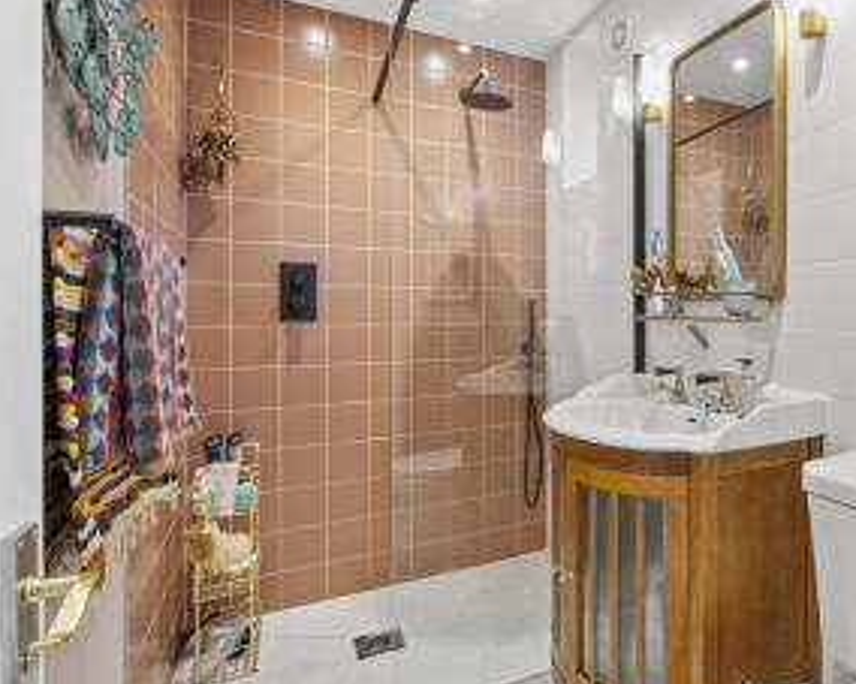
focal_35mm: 22
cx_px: 639
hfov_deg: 70.2
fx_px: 557
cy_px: 324
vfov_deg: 63.1
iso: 200
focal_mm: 14
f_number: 16
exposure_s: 1
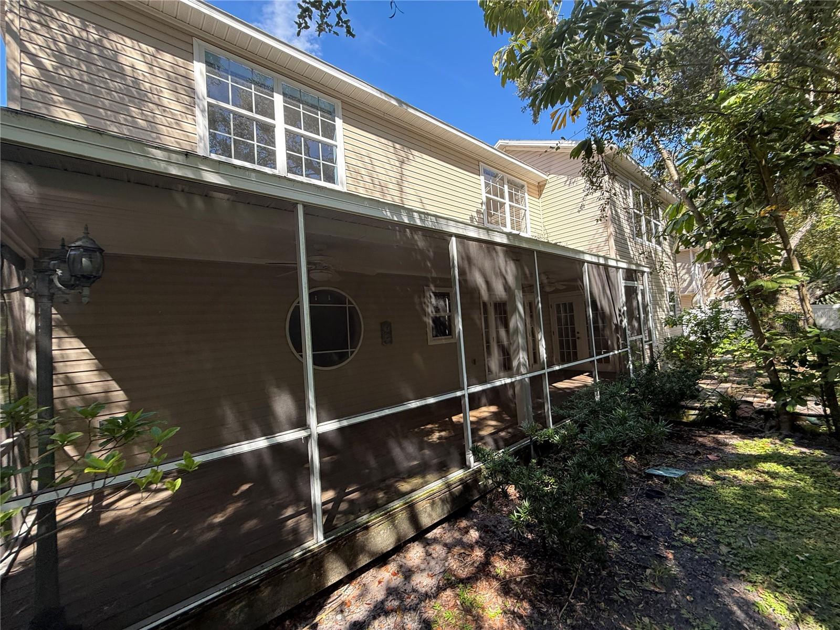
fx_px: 340
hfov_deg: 102.1
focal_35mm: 14
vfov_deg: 85.7
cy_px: 315
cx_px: 420
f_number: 2.2
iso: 64
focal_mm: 2.22
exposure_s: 1/172
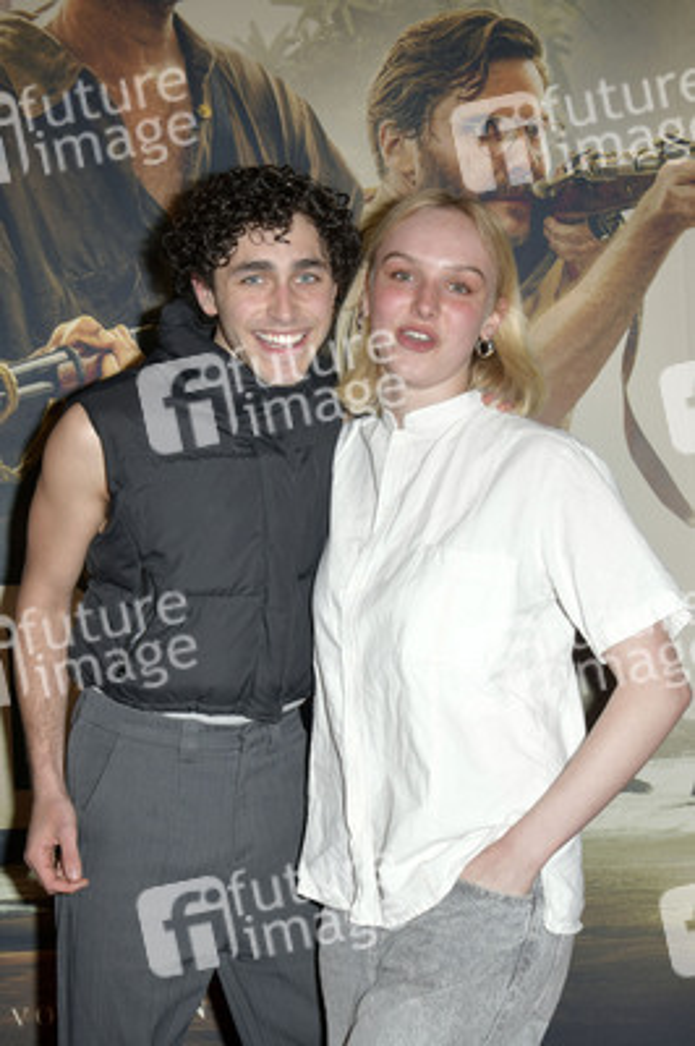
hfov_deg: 35.0
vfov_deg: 50.7
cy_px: 523
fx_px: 1102
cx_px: 348
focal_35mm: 38
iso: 250
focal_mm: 38
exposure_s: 1/250
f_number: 5.6
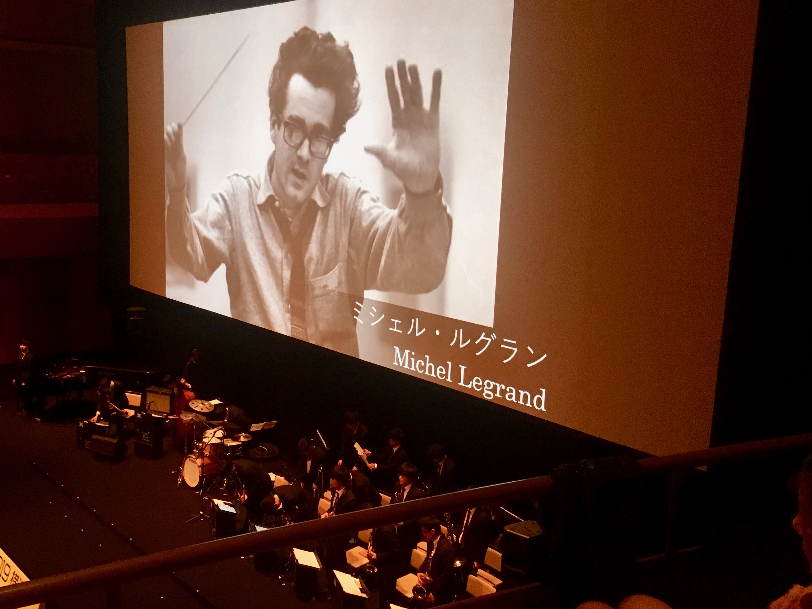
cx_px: 347
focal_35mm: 35
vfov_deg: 40.7
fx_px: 821
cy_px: 277
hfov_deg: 52.4
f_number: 2.2
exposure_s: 1/20
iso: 200
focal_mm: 4.15
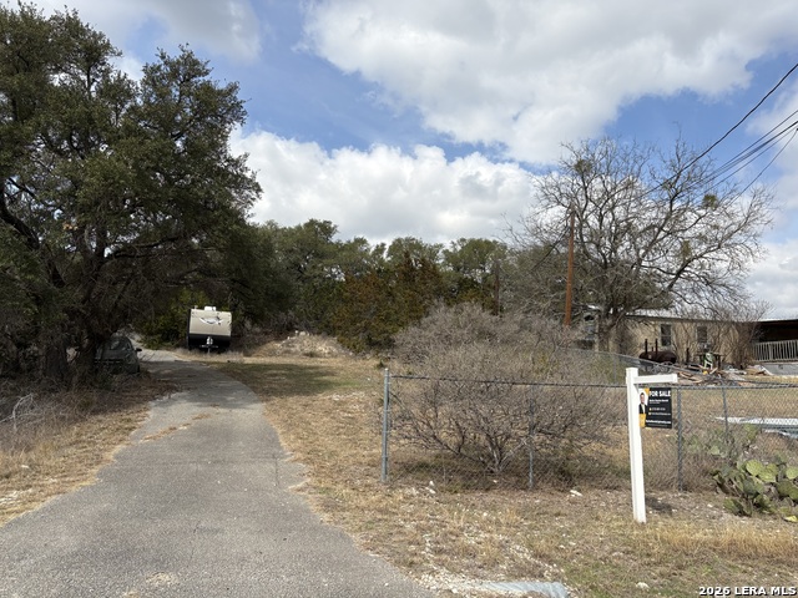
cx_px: 399
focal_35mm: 26
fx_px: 599
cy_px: 299
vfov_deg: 53.1
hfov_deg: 67.3
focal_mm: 5.96
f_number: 1.6
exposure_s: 1/4329
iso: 50
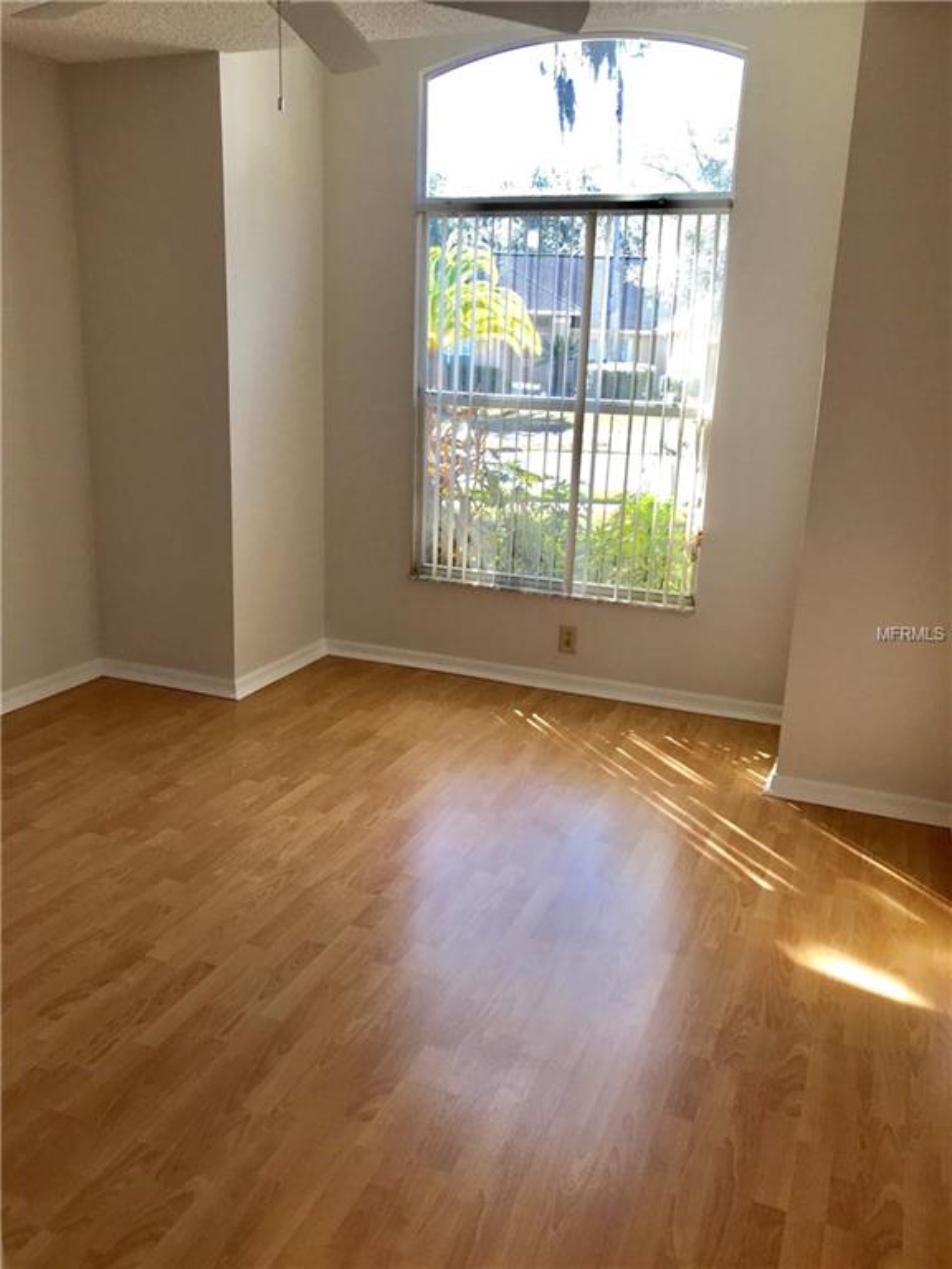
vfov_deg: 63.4
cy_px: 634
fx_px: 1027
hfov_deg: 49.7
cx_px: 476
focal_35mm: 28
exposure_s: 1/30
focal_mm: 3.99
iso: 32
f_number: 1.8
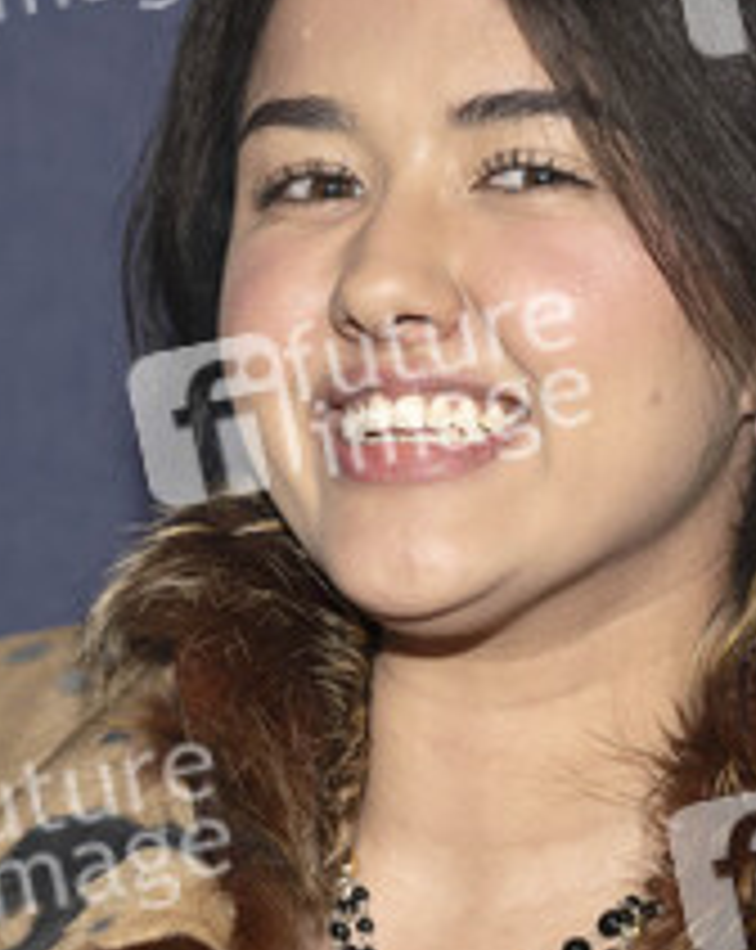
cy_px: 626
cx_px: 490
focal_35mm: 171
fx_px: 4796
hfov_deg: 9.0
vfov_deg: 11.3
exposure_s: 1/200
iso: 800
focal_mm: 96
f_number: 5
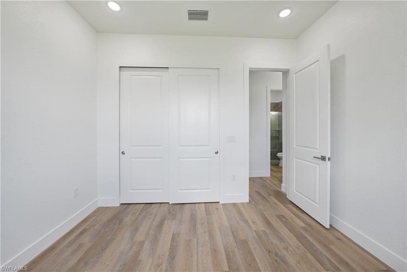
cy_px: 136
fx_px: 147
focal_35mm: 13
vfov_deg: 85.4
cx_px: 204
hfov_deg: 108.3
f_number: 2.8
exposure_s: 1/50
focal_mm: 13
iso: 100
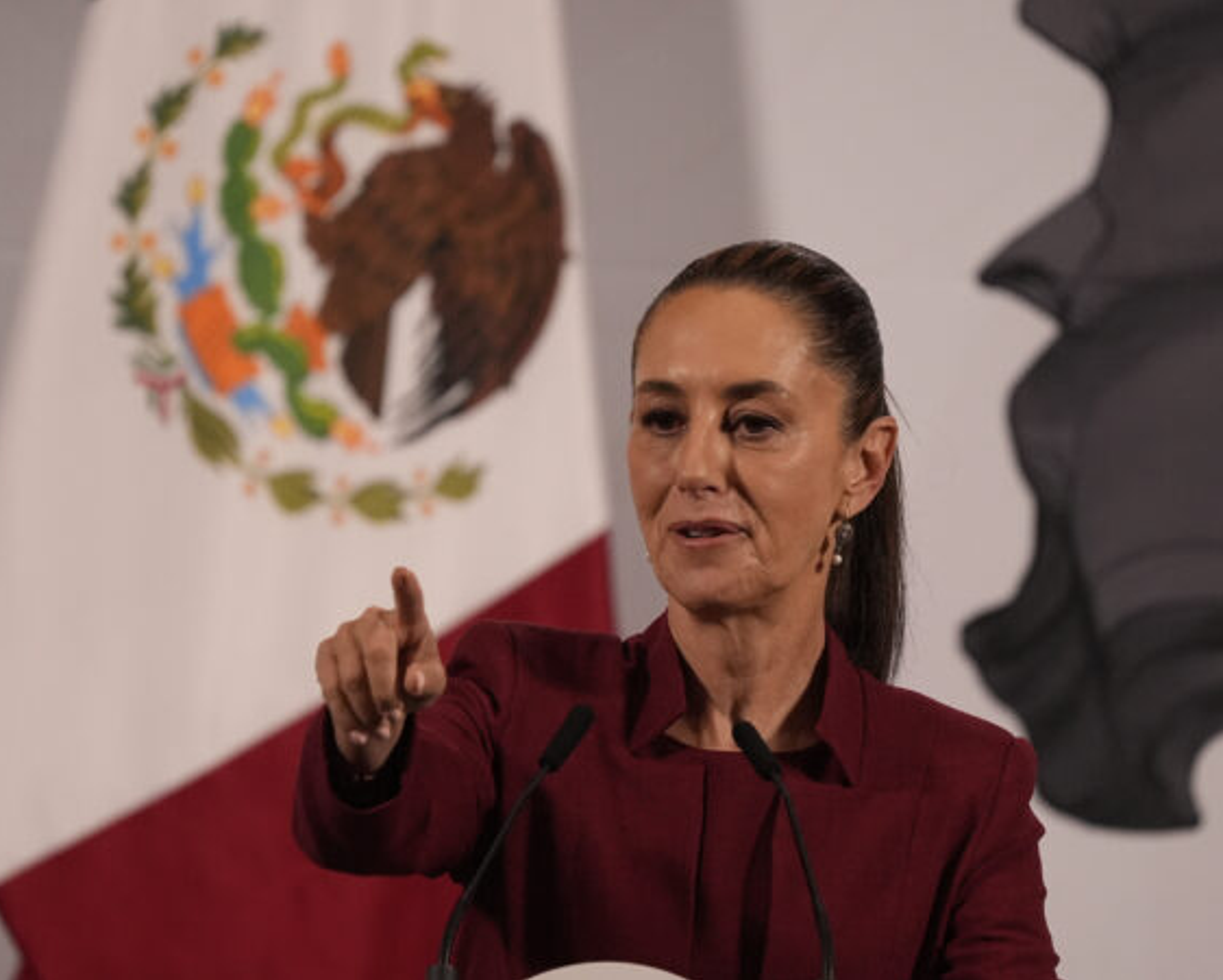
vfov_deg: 1.5
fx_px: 36788
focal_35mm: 1016
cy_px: 490
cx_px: 672
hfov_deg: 1.9
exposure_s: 1/400
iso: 3200
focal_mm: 600
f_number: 6.3
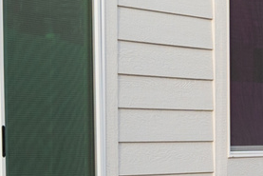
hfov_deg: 8.8
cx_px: 507
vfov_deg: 6.2
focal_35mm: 222
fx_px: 1623
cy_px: 130
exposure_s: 1/30
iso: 250
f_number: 8
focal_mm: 30
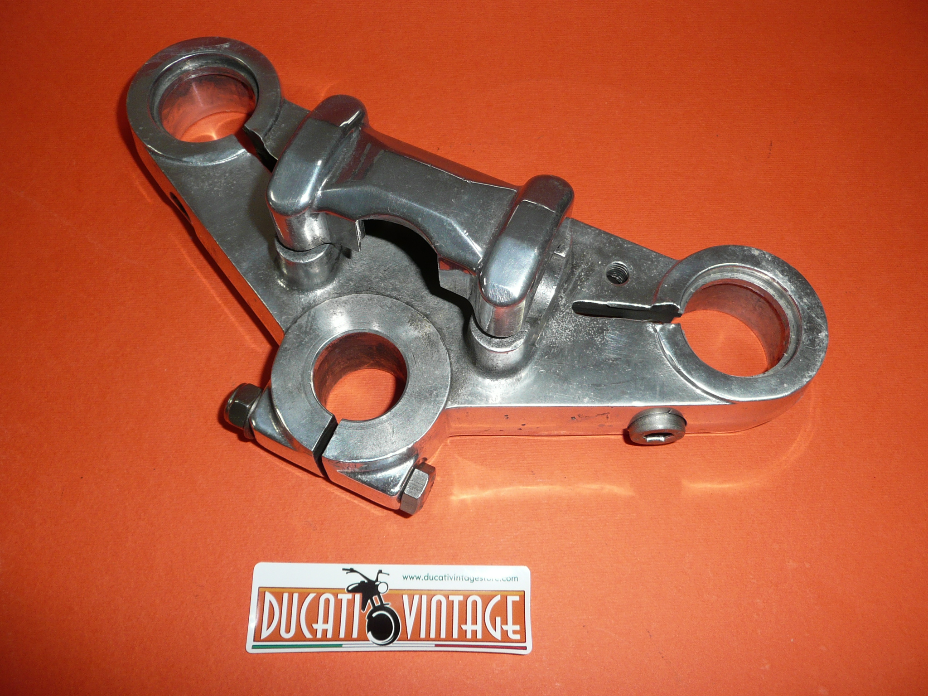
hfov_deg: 58.4
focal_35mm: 31
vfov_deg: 45.4
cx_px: 464
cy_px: 348
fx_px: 831
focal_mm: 4.6
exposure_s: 1/30
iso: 100
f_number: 3.3
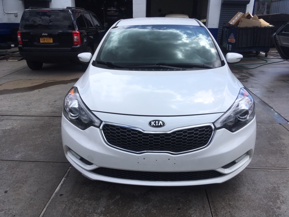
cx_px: 144
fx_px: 242
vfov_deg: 48.2
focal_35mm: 29
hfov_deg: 61.7
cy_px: 108
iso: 25
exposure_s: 1/2024
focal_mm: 4.15
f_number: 2.2
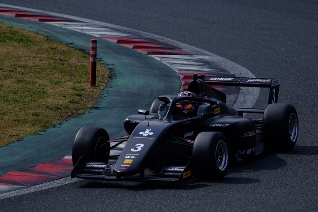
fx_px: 3975
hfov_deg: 4.6
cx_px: 159
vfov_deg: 3.1
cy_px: 106
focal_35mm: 450
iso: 100
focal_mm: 300
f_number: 4
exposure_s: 1/2000
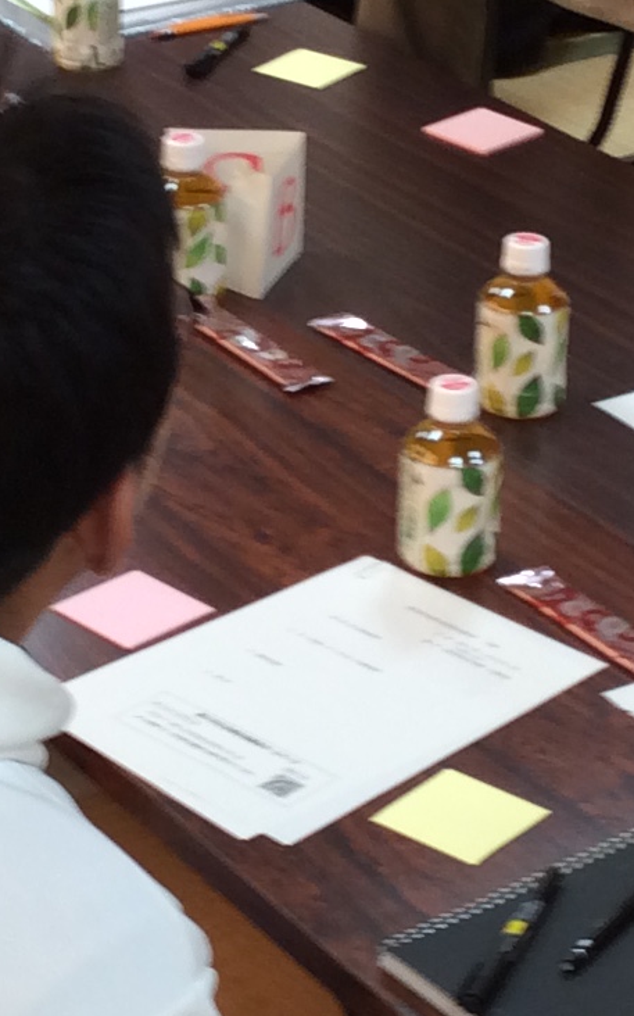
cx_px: 294
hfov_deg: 10.9
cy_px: 511
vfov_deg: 17.4
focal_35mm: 120
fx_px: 3320
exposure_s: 1/25
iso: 32
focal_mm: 3.3
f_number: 2.4
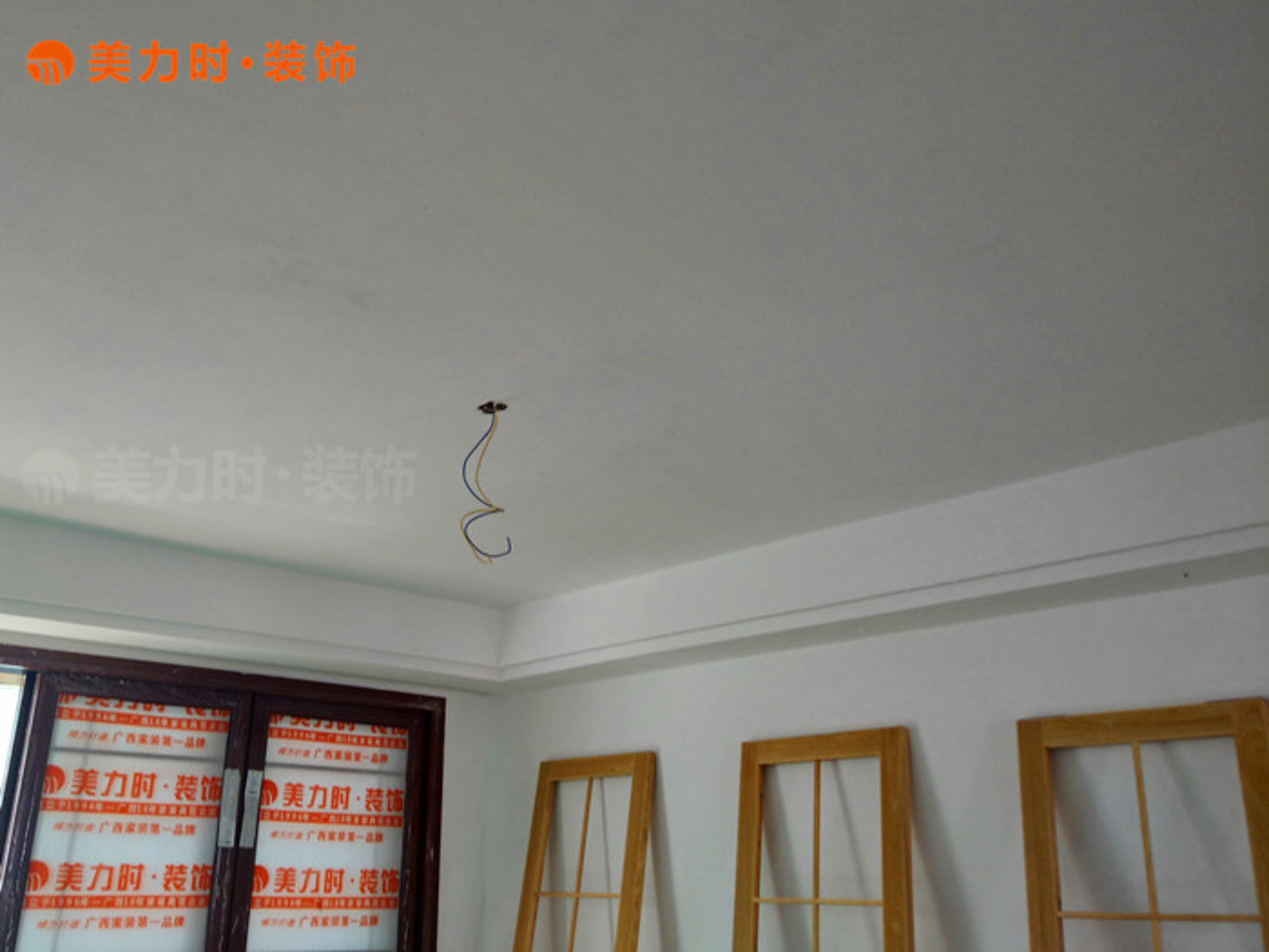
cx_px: 634
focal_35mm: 23
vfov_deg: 58.9
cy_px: 476
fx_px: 843
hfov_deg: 73.9
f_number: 2
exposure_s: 1/25
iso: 300
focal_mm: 4.04
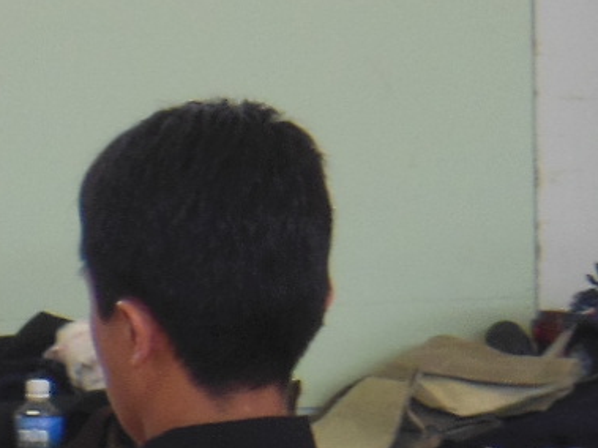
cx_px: 1207
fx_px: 19757
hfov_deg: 1.7
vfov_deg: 1.3
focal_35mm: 1144
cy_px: -262
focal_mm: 34
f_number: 5.9
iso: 125
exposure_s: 1/30
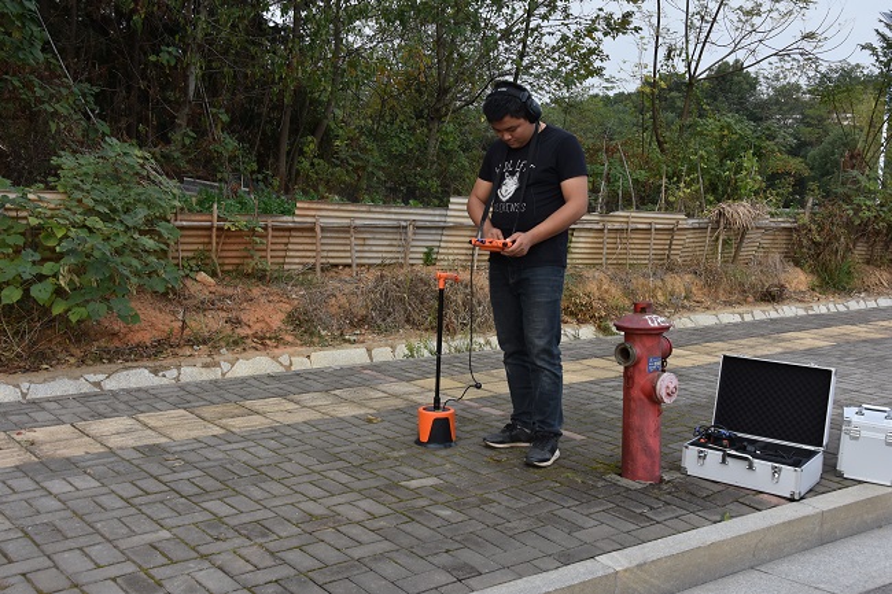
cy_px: 297
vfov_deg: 35.5
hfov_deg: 51.3
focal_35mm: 38
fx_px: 929
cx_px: 446
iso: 560
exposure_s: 1/500
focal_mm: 25
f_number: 8
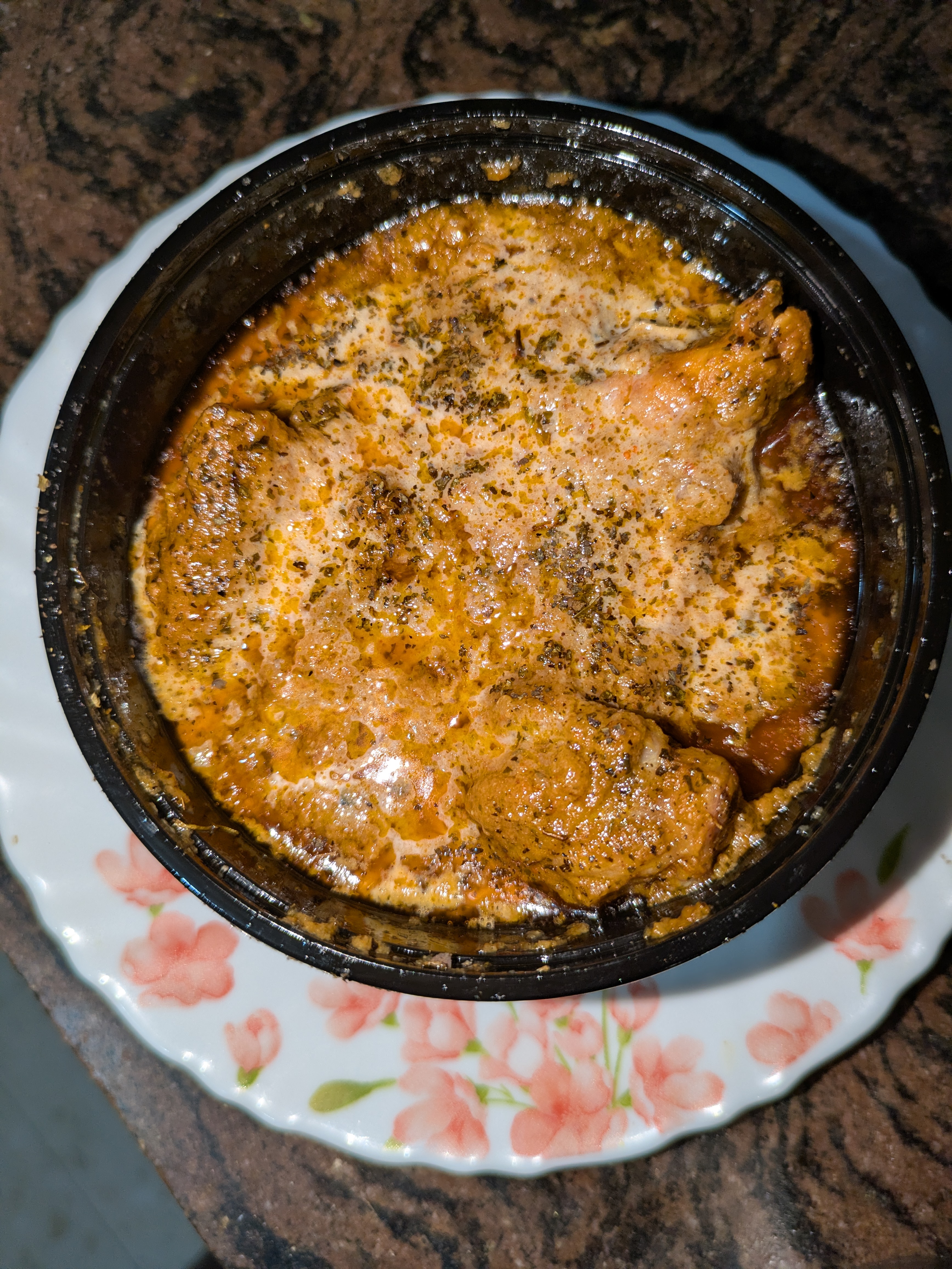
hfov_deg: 54.9
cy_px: 634
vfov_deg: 69.4
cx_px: 476
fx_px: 916
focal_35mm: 25
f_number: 1.89
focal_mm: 5.43
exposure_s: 1/100
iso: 103
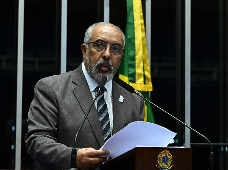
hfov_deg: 16.4
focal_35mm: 120
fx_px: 790
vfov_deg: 12.3
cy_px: 85
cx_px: 128
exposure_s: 1/100
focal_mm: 110
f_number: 5
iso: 4000
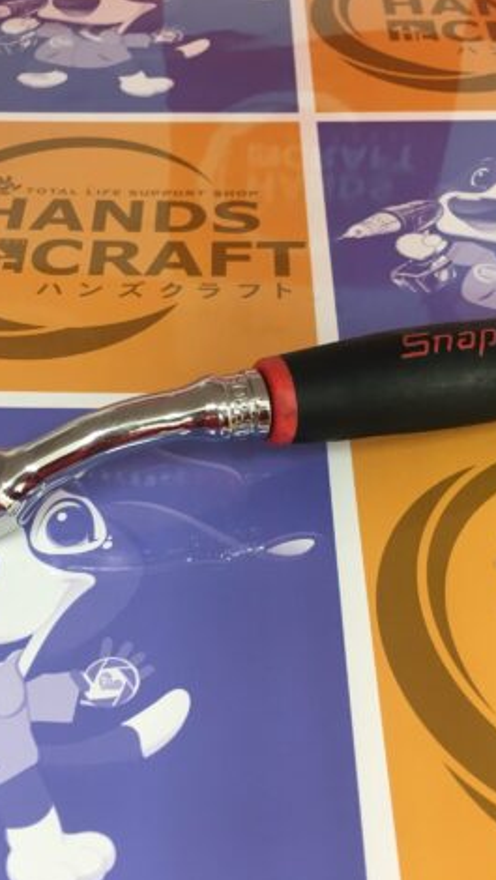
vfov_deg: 47.3
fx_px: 1004
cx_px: 187
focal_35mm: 43
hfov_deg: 27.7
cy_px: 442
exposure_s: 1/30
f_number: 2.2
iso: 32
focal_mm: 4.15
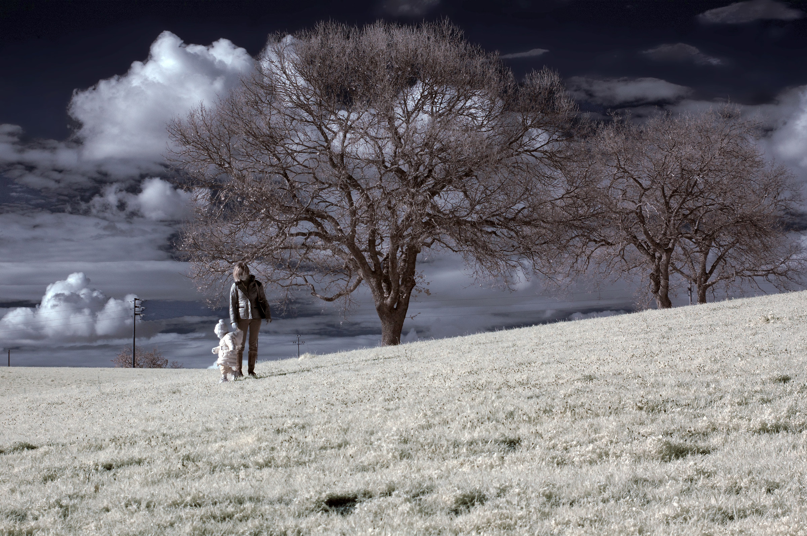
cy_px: 268
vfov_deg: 16.5
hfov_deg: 24.6
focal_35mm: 82
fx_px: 1847
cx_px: 404
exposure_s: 1/320
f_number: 10
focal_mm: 55
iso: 200
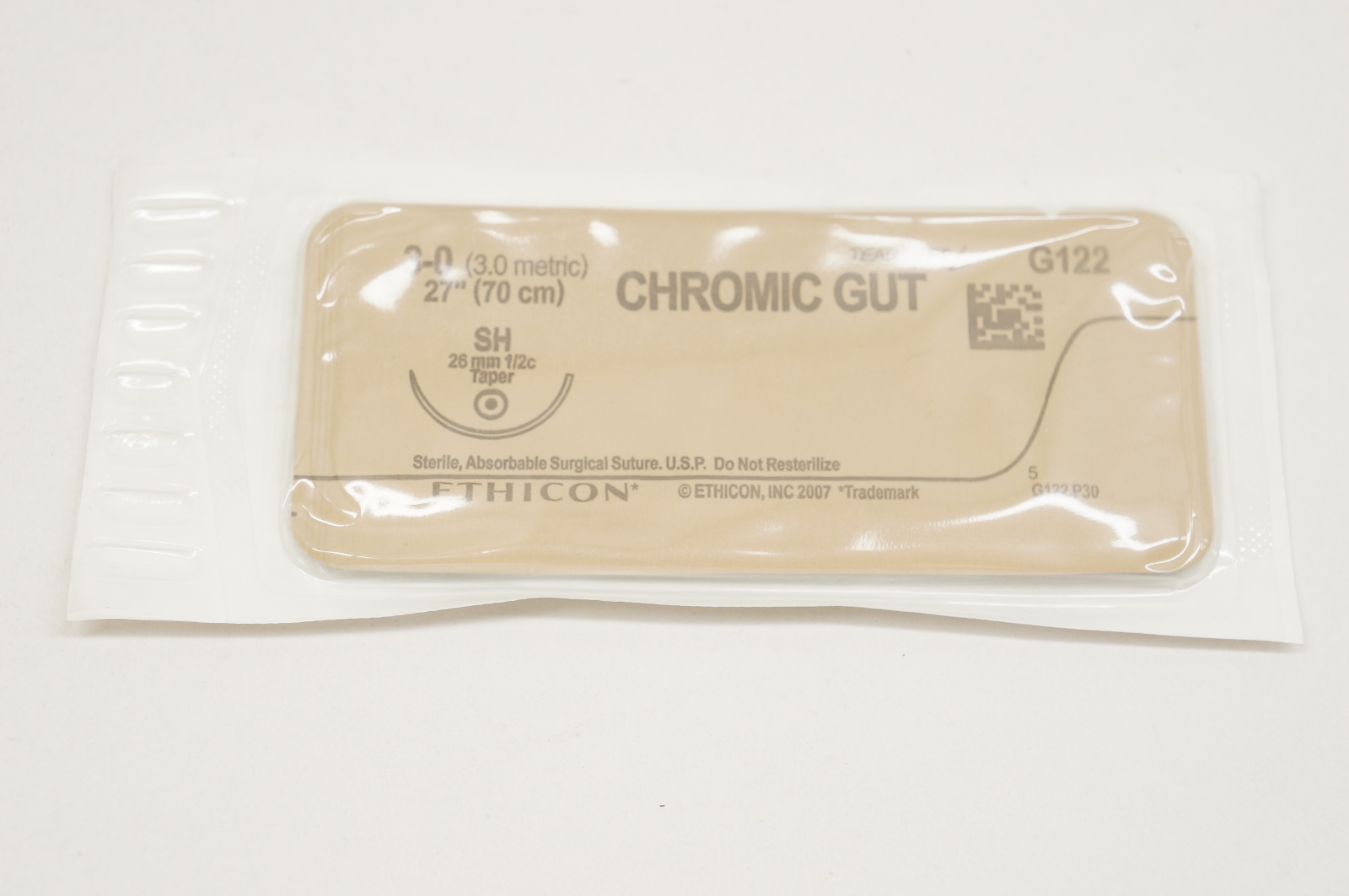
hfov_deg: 29.3
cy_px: 448
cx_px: 674
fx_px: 2583
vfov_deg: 19.7
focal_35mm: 69
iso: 400
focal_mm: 46
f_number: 7.1
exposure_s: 1/60
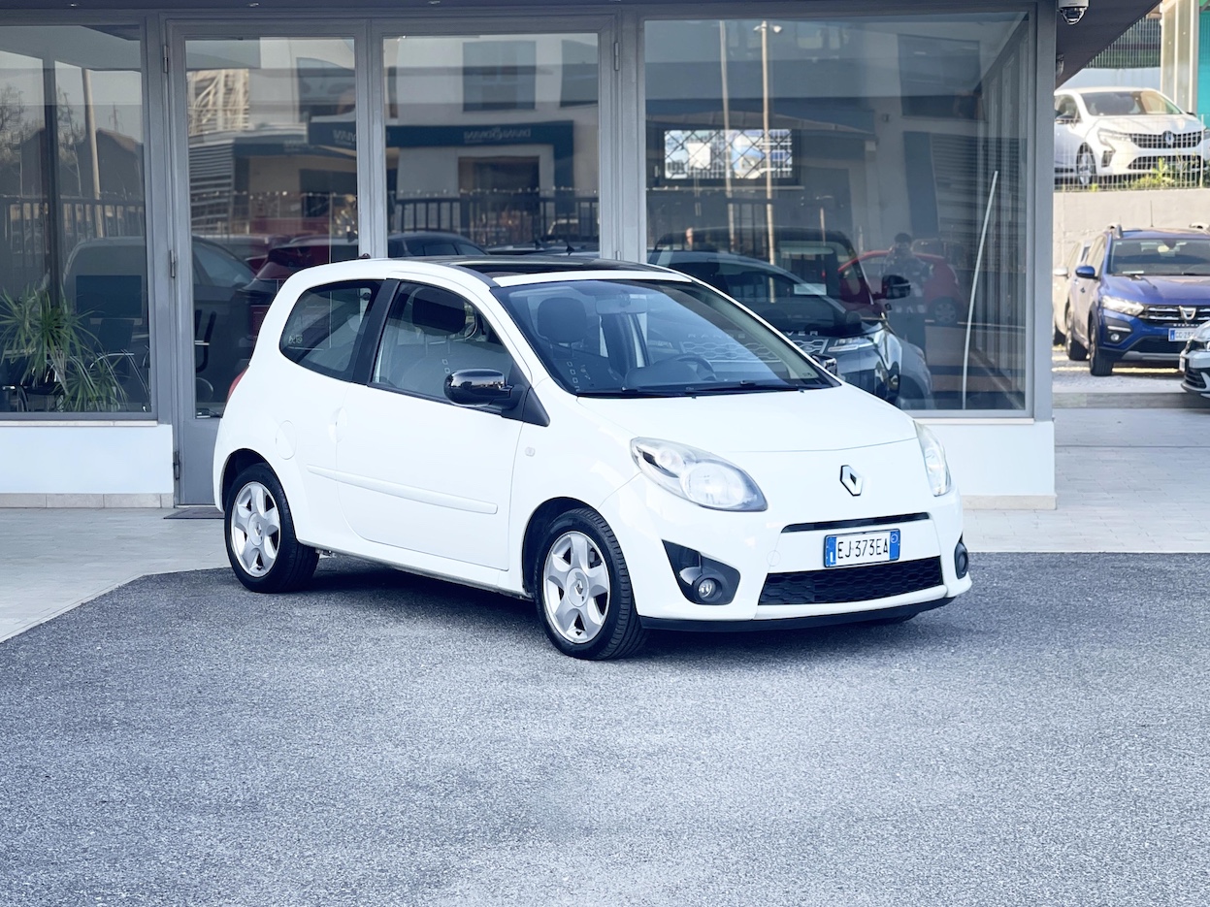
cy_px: 454
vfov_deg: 22.9
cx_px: 605
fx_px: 2237
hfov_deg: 30.3
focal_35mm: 64
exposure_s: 1/121
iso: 25
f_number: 2.2
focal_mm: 7.5
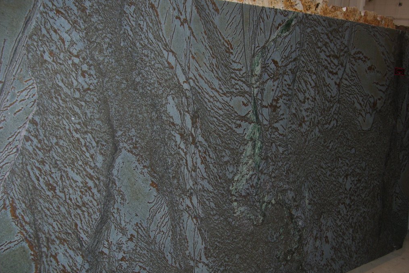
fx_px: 443
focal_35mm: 39
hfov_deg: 49.5
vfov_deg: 34.2
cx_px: 206
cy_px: 151
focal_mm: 6
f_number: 2.7
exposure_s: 1/60
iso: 80
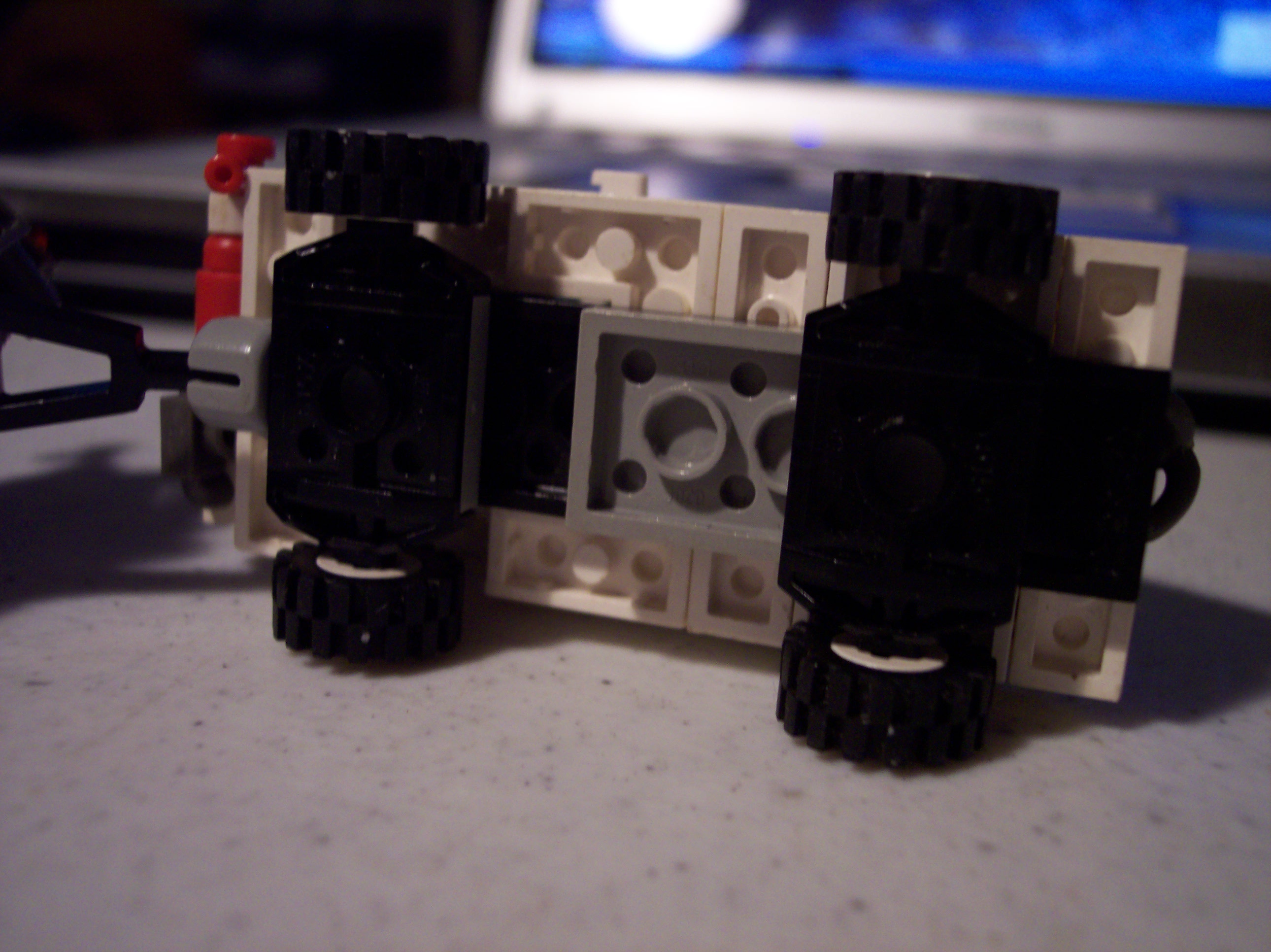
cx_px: 636
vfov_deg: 37.7
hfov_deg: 49.0
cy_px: 476
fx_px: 1394
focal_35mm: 38
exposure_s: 1/8
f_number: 2.8
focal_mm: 8
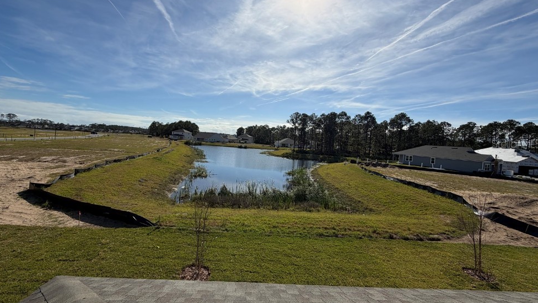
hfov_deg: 99.3
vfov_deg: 67.0
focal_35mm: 16
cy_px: 143
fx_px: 228
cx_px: 261
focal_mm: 2.22
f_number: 2.2
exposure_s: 1/2024
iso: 20
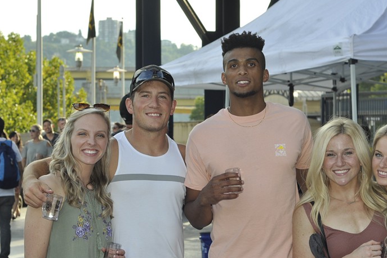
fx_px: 1172
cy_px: 172
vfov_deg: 12.5
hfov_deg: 18.8
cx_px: 204
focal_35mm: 109
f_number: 7.1
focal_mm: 50
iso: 200
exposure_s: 1/200
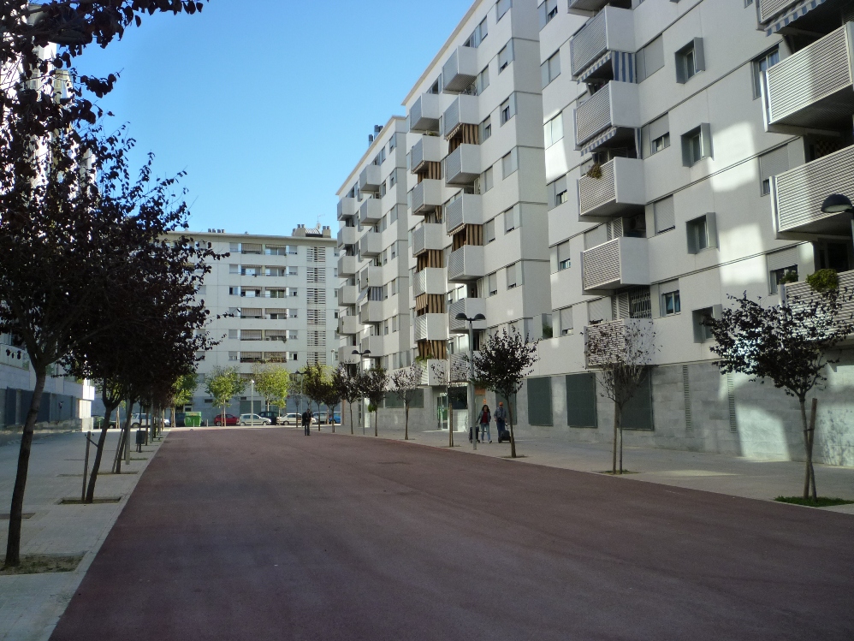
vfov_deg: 48.2
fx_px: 716
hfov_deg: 61.6
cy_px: 320
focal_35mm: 29
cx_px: 427
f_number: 3.3
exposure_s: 1/500
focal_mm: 5.2
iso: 125
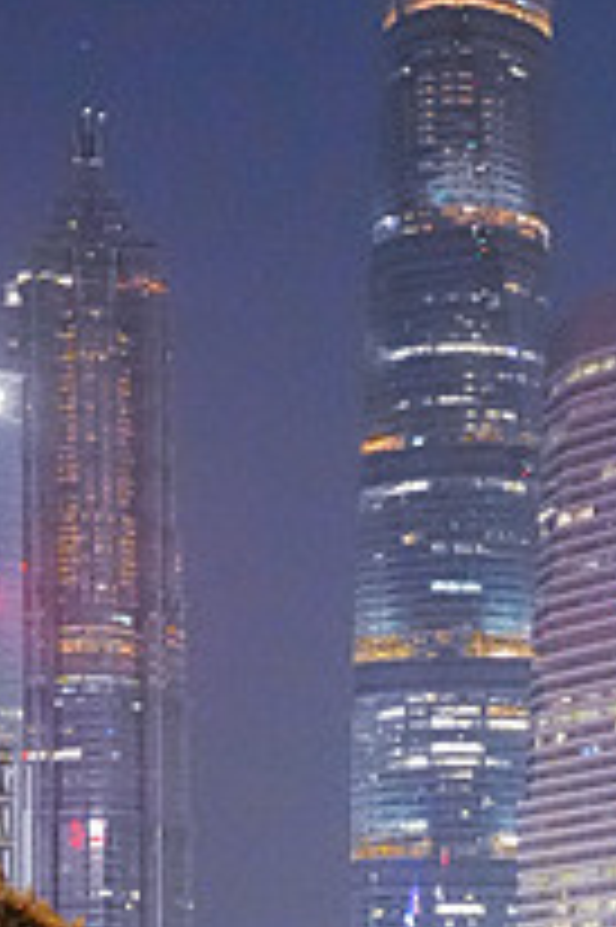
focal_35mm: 179
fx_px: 4612
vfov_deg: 11.1
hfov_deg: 7.5
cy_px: 1269
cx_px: 942
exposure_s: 1/40
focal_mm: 46.1
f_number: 5
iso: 12800
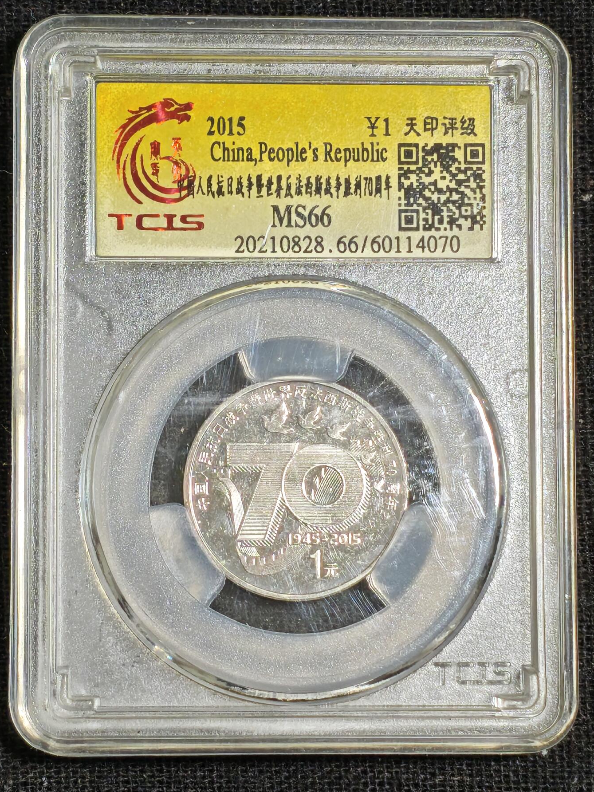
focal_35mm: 121
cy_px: 394
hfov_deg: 12.2
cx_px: 295
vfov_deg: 16.3
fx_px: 2768
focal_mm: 4.94
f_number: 1.5
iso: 50
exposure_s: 1/787
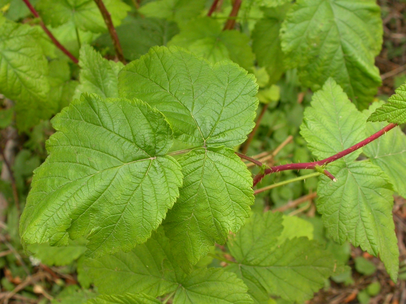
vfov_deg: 32.2
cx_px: 203
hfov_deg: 42.1
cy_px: 152
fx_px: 528
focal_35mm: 45
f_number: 4.5
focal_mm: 9.5
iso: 100
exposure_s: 1/45.5
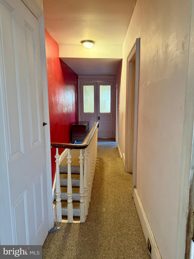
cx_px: 97
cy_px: 130
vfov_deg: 71.6
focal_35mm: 24
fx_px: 179
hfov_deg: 56.8
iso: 640
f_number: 1.78
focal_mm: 6.76
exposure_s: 1/60
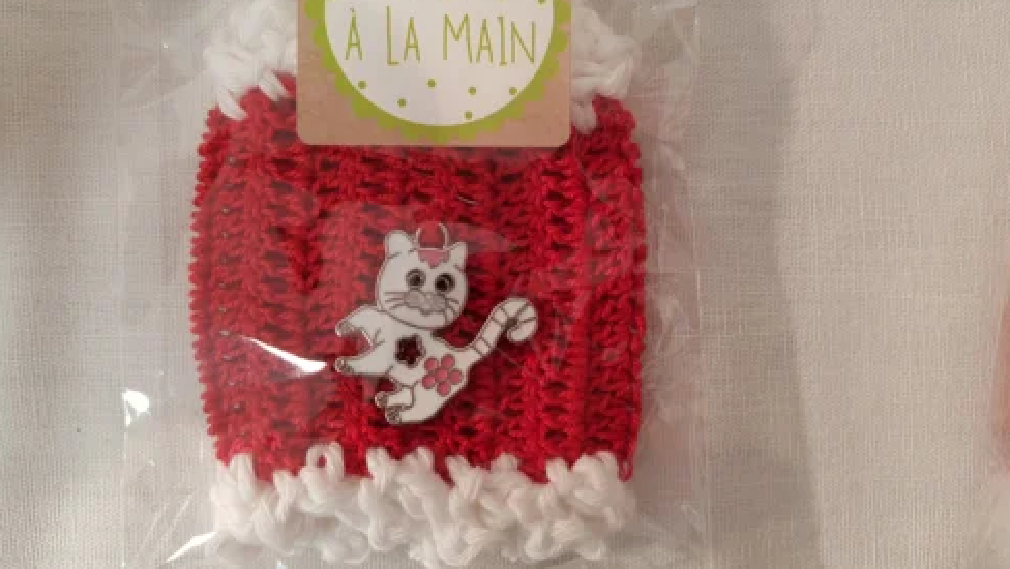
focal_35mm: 29
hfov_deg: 66.0
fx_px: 777
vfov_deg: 40.1
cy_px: 241
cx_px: 497
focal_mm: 4.2
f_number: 1.7
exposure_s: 1/50
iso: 64
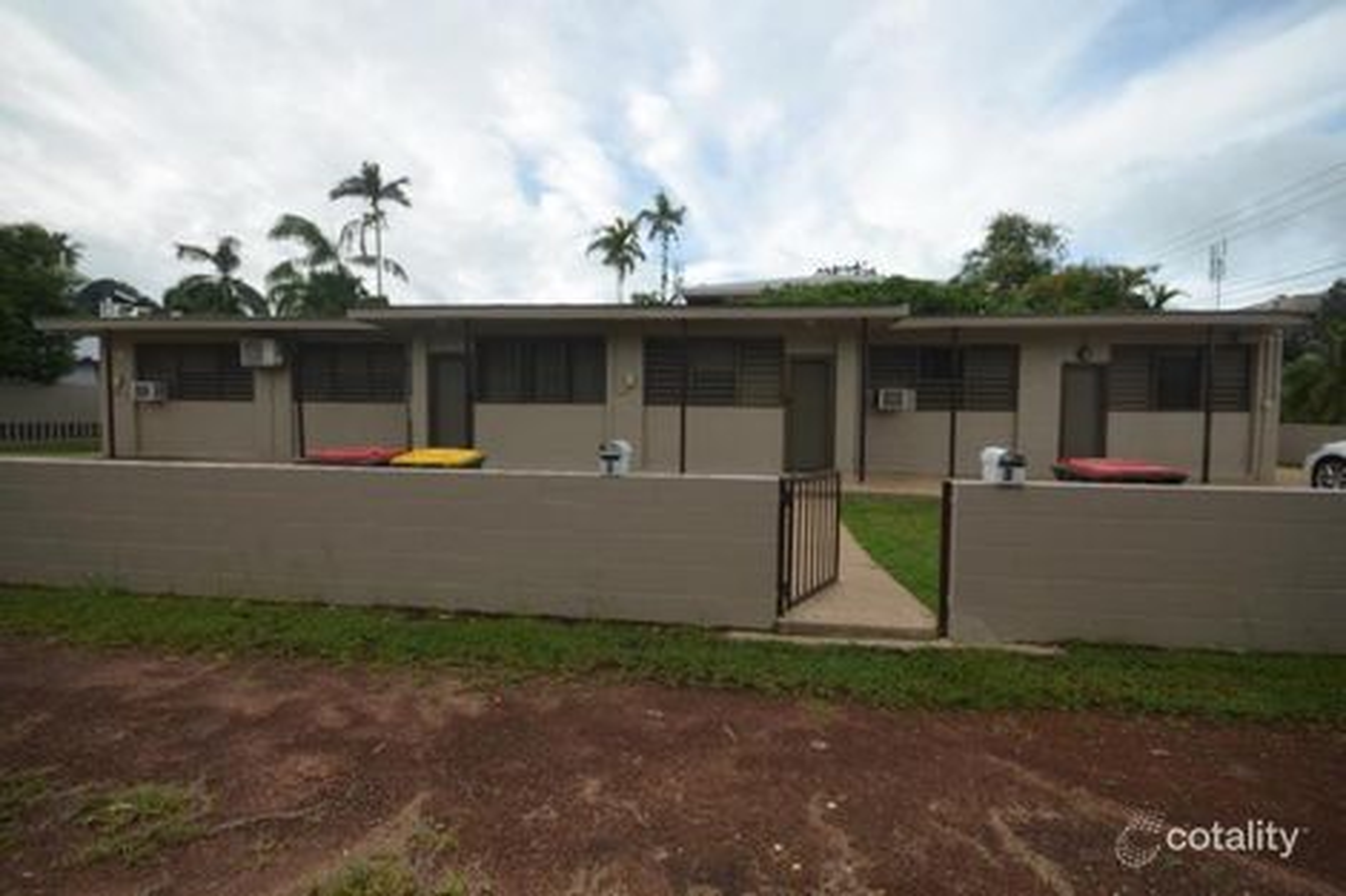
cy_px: 448
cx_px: 673
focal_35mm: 15
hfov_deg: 100.4
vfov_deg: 77.3
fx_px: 561
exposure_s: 1/200
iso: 100
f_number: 7.1
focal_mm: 10
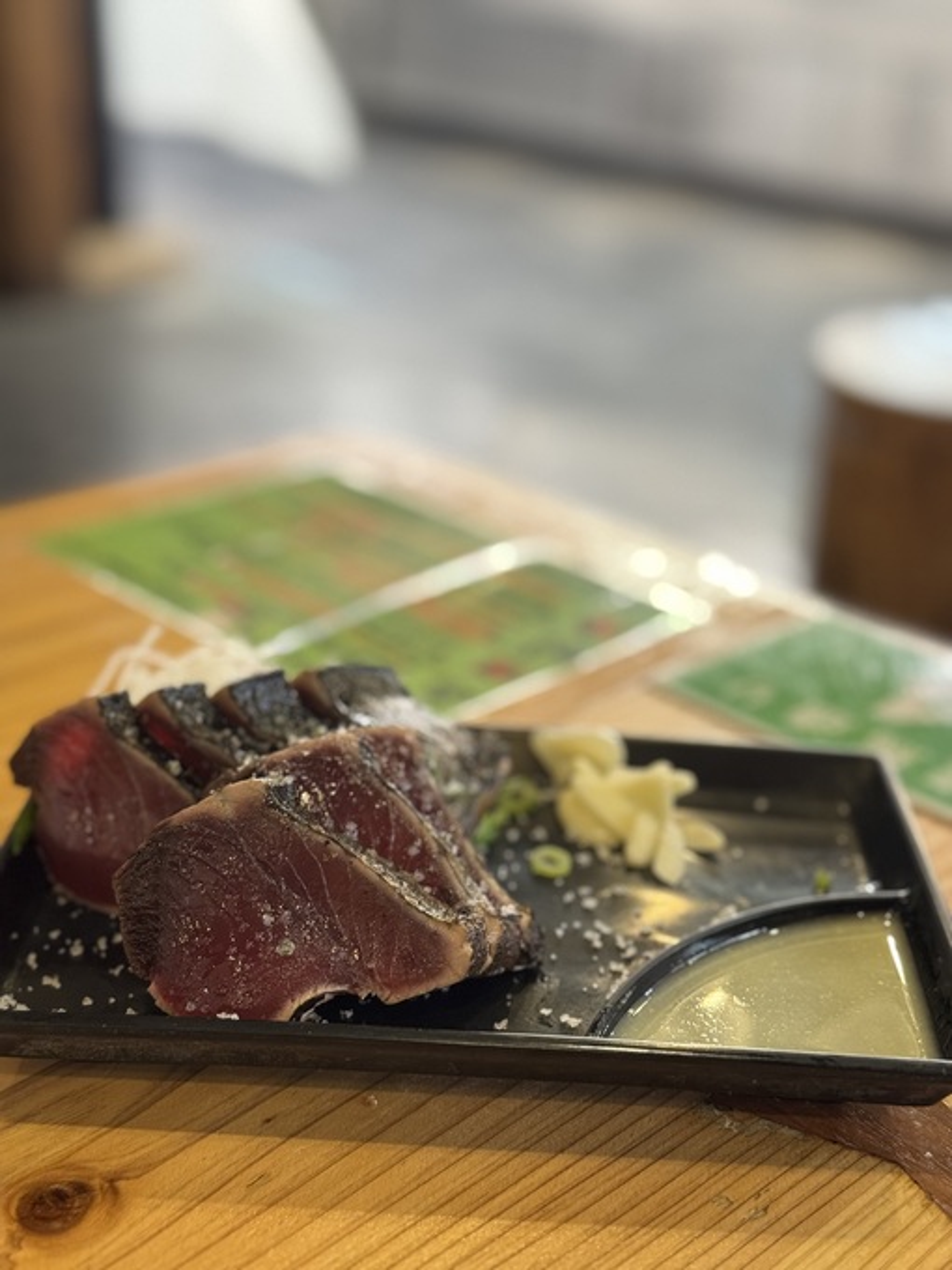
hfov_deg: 30.3
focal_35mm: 48
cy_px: 635
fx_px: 1760
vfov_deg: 39.7
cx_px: 476
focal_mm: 6.76
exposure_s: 1/40
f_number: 1.78
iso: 500
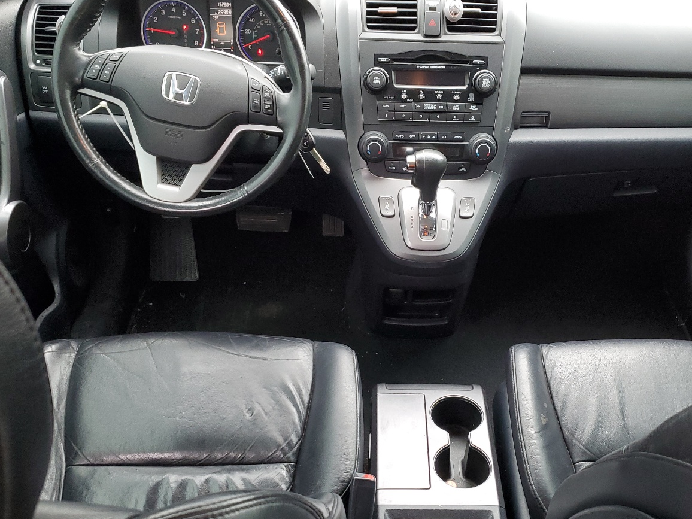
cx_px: 402
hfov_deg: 51.1
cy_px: 319
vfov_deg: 39.4
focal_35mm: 36
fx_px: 720
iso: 103
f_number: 1.5
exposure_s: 1/60.2
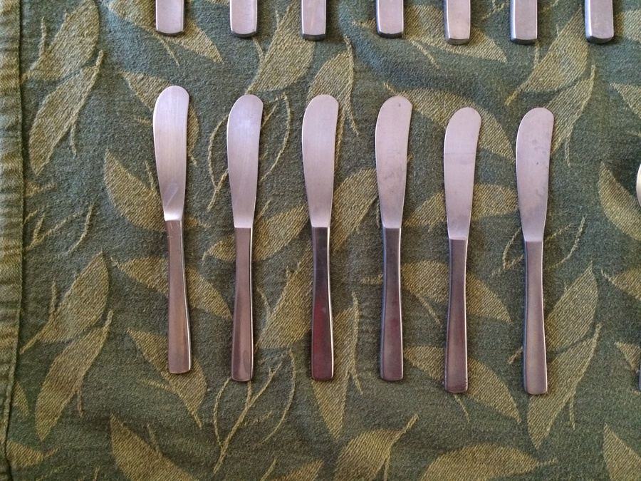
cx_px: 320
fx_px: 556
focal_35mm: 30
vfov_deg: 46.8
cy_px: 240
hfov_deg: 60.0
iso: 320
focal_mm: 4.12
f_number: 2.2
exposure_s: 1/30
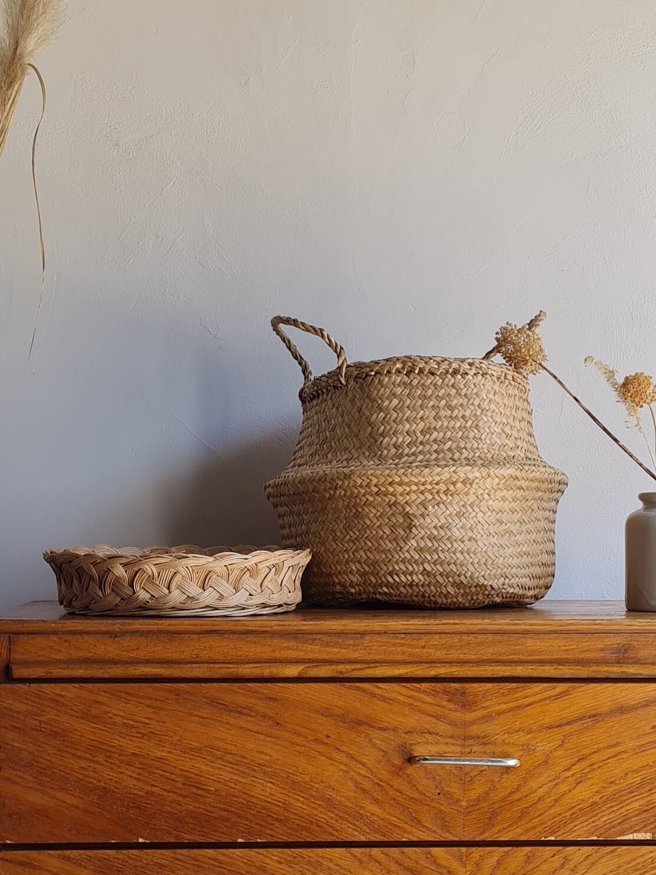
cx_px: 383
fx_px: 1795
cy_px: 575
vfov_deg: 27.3
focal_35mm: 71
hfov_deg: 20.7
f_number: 1.8
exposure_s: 1/199
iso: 50
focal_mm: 5.4
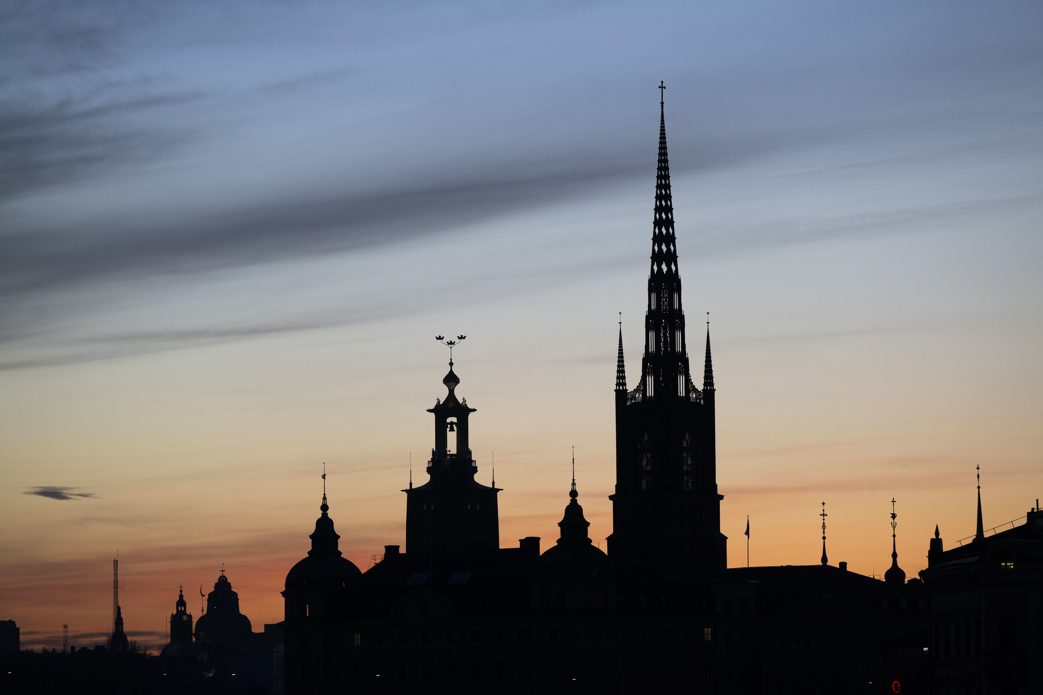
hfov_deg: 11.7
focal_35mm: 175
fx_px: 5070
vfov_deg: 7.8
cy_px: 348
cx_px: 522
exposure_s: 1/320
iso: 1250
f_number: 4
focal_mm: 175
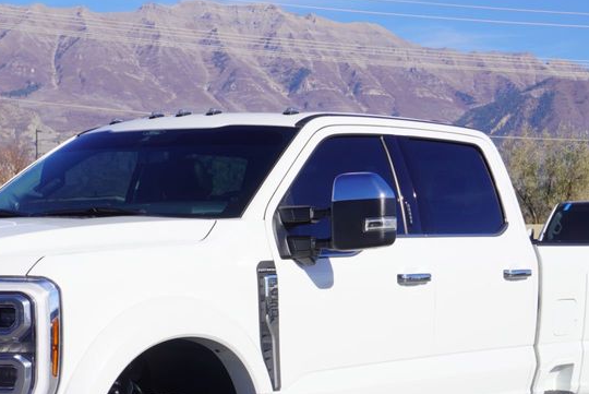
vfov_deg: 14.9
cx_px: 212
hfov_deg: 22.3
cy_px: 368
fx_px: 1490
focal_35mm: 91
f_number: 9
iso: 100
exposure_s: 1/250
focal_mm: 32
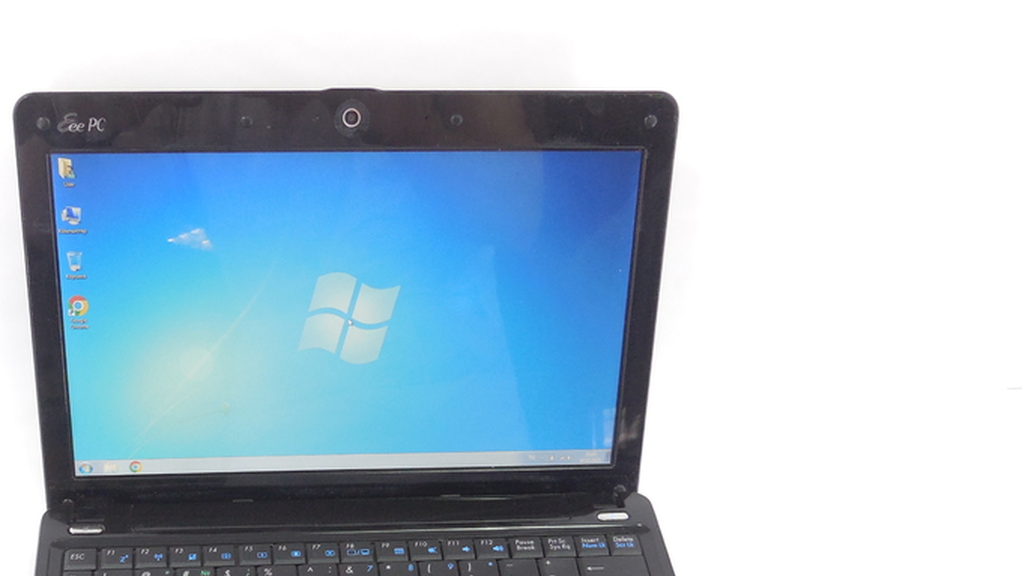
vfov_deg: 27.7
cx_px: 302
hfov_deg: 48.1
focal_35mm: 41
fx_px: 1111
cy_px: 543
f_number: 3.1
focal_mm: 4.5
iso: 200
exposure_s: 1/30
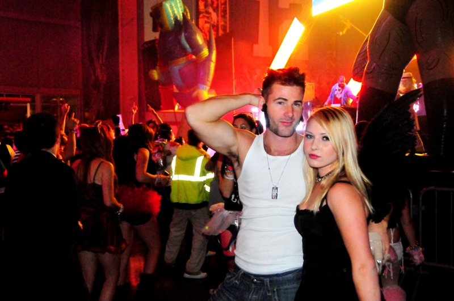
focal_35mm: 36
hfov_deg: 53.2
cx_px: 227
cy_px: 150
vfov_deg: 36.8
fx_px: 453
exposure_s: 1/200
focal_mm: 24
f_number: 4
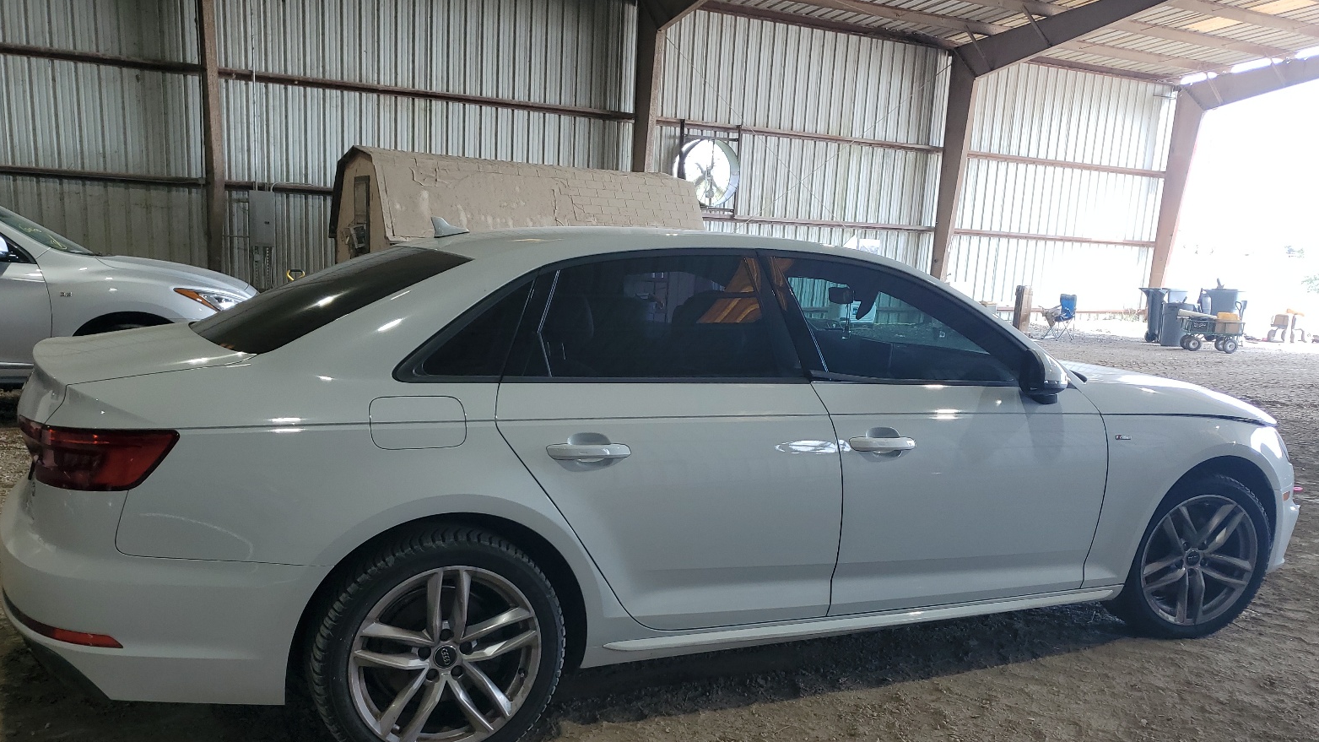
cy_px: 492
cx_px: 653
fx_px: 1014
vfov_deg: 39.7
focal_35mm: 29
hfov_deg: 66.1
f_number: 1.5
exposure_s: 1/120
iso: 51
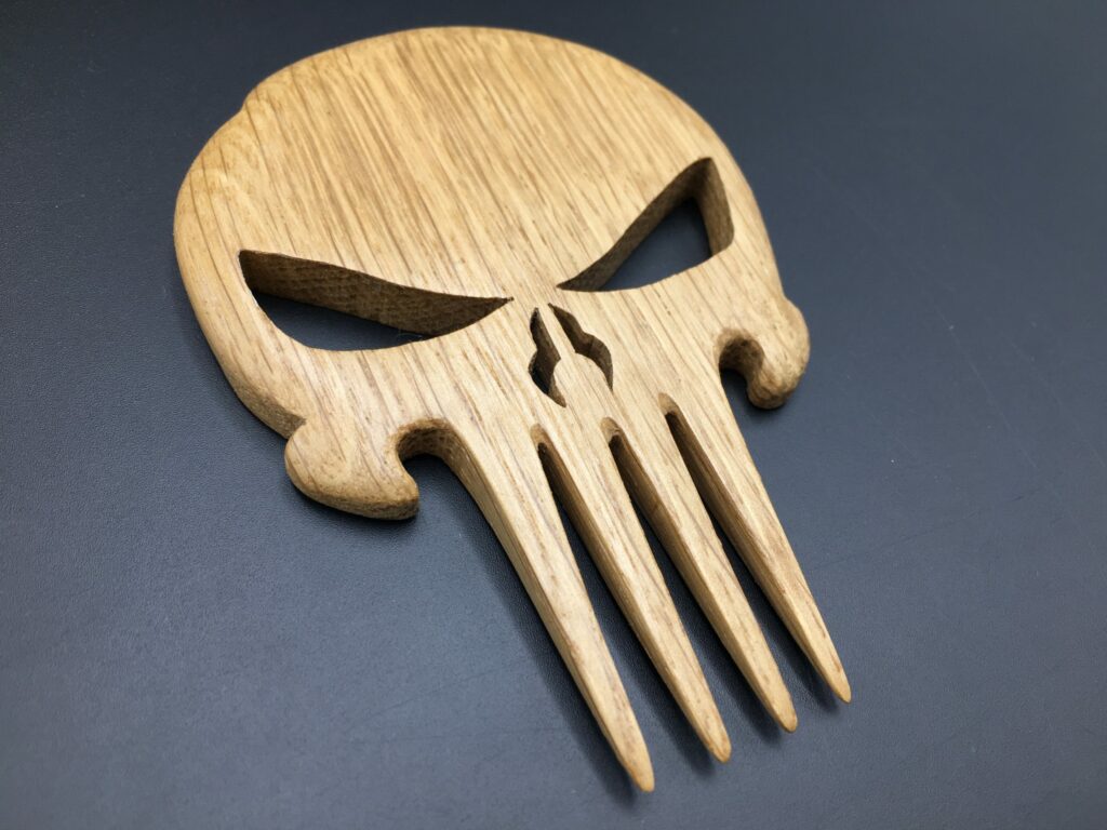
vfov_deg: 48.2
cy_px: 415
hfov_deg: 61.7
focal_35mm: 29
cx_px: 554
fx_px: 927
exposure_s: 1/60
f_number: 2.2
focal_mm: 4.15
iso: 32
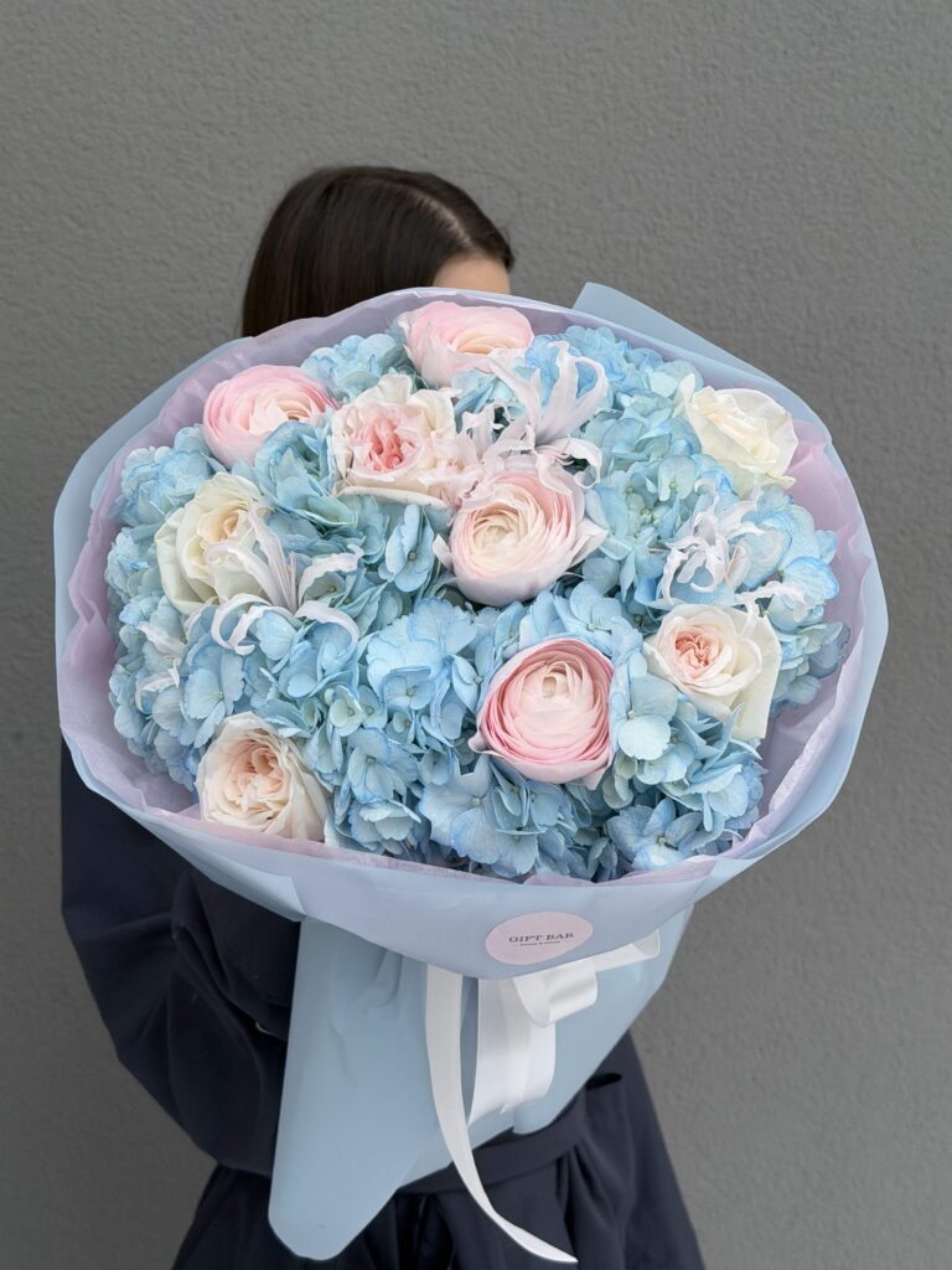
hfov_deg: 30.3
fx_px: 1760
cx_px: 476
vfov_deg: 39.7
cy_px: 635
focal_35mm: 48
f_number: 1.78
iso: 64
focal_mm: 6.76
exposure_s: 1/917
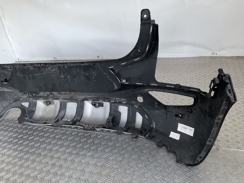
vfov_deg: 48.2
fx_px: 204
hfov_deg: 61.7
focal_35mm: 29
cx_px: 122
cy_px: 92
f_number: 1.8
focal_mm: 3
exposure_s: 1/50
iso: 100
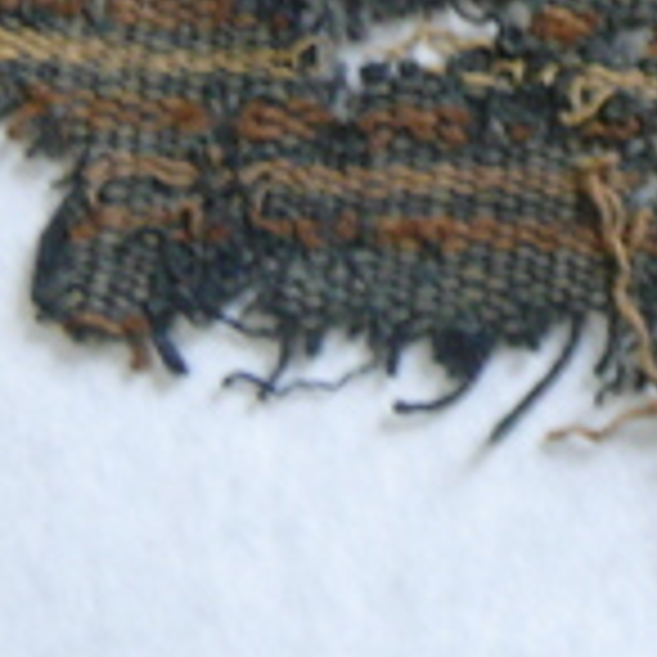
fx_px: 4359
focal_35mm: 203
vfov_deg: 8.4
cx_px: 1503
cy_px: -432
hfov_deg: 8.0
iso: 200
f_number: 2.8
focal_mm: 8.8
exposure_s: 1/20
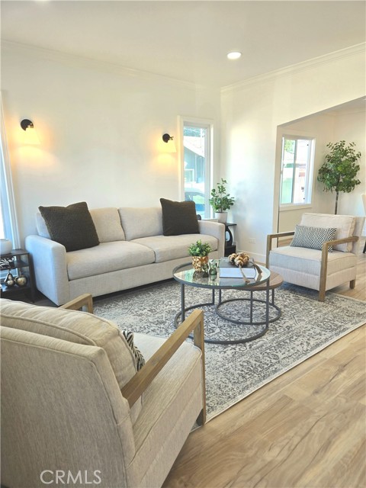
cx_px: 183
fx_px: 324
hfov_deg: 58.9
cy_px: 244
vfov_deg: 73.9
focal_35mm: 23
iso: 25
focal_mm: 5.4
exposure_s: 1/120
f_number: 1.8
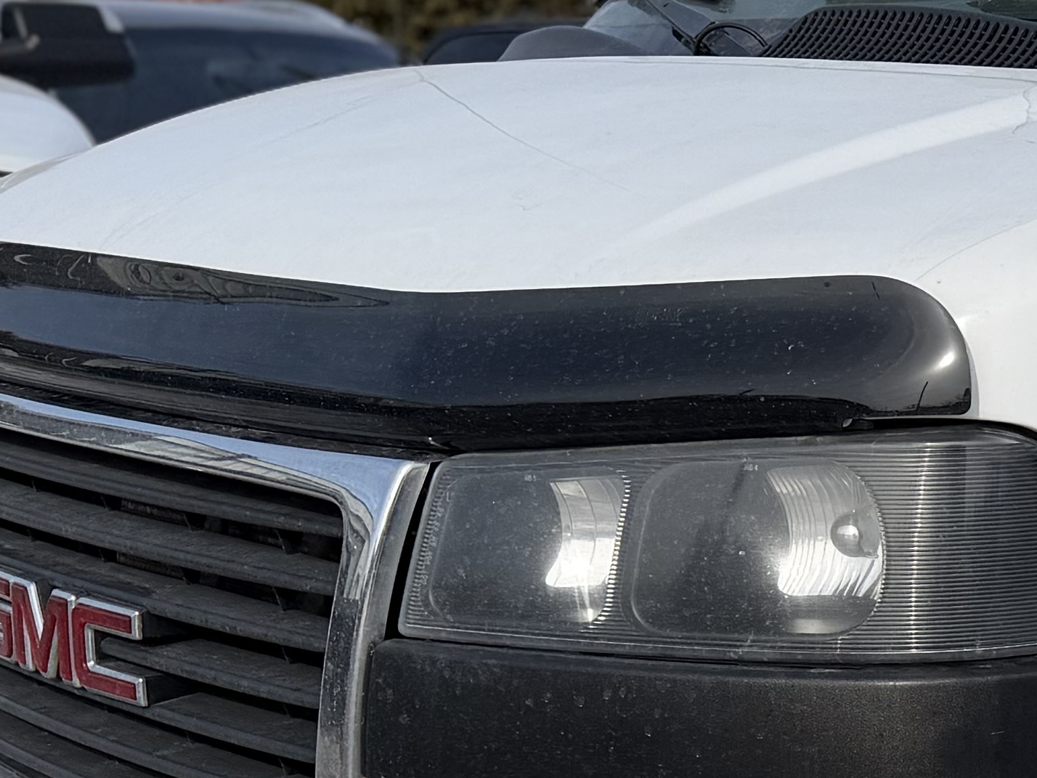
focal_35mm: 96
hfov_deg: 18.1
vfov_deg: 15.2
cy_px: 752
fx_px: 2876
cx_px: 1577
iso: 80
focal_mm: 6.76
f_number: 1.78
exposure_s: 1/5714
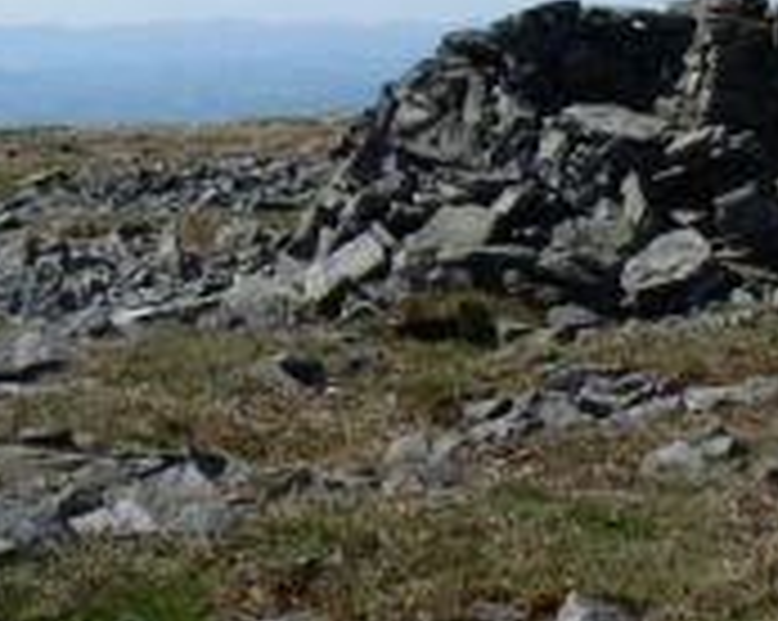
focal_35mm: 88
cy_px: 22
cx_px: 652
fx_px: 2024
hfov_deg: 21.4
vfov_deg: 17.1
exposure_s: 1/400
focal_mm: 6
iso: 80
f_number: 8
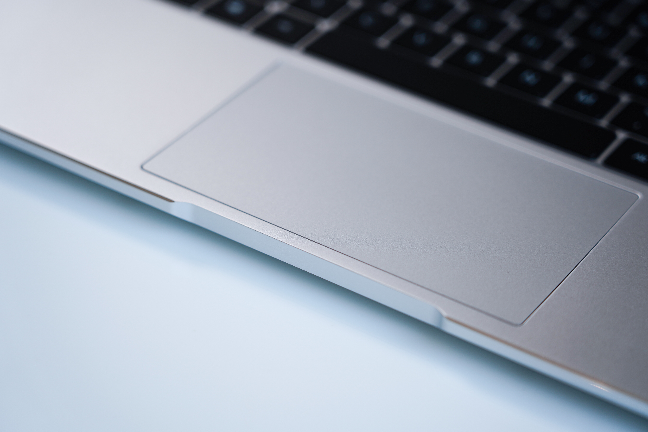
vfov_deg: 13.0
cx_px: 324
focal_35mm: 105
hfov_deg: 19.5
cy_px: 216
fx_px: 1890
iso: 100
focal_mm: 105
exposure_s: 1/40
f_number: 4
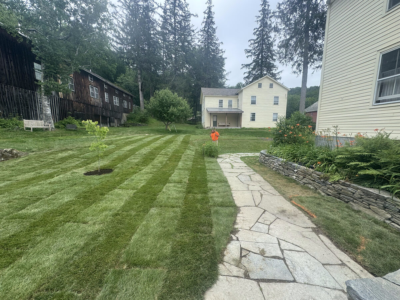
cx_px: 200
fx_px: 162
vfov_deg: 85.7
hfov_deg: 102.1
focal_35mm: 14
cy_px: 150
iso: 40
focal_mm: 2.22
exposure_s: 1/435
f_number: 2.2
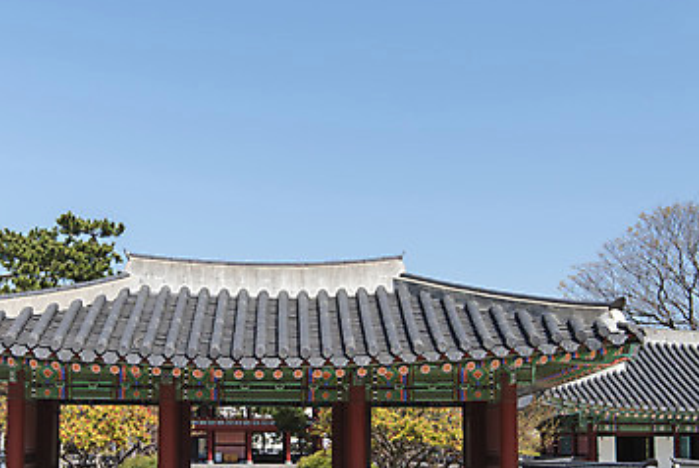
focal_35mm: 64
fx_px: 1244
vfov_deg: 21.2
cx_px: 238
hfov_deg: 31.2
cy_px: 301
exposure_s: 1/640
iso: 250
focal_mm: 38
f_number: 5.6
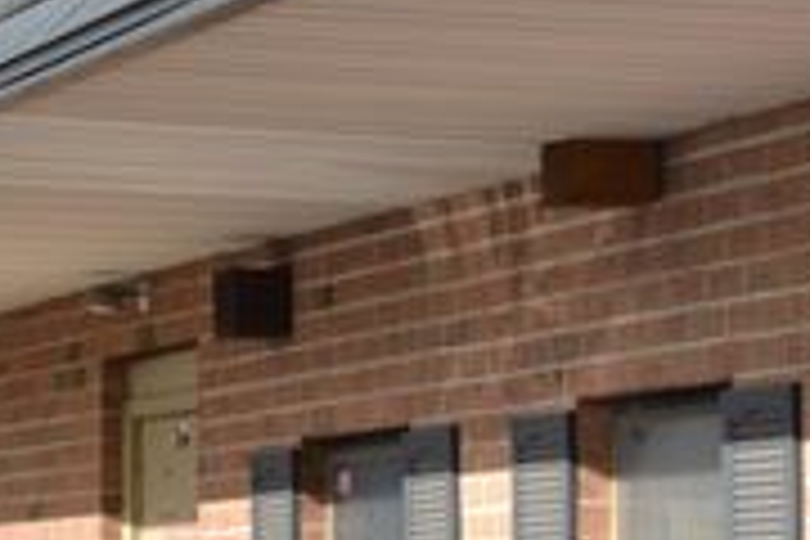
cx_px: 958
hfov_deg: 10.1
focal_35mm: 200
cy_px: 403
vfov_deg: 6.9
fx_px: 4500
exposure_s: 1/200
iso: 100
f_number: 6.3
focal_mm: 48
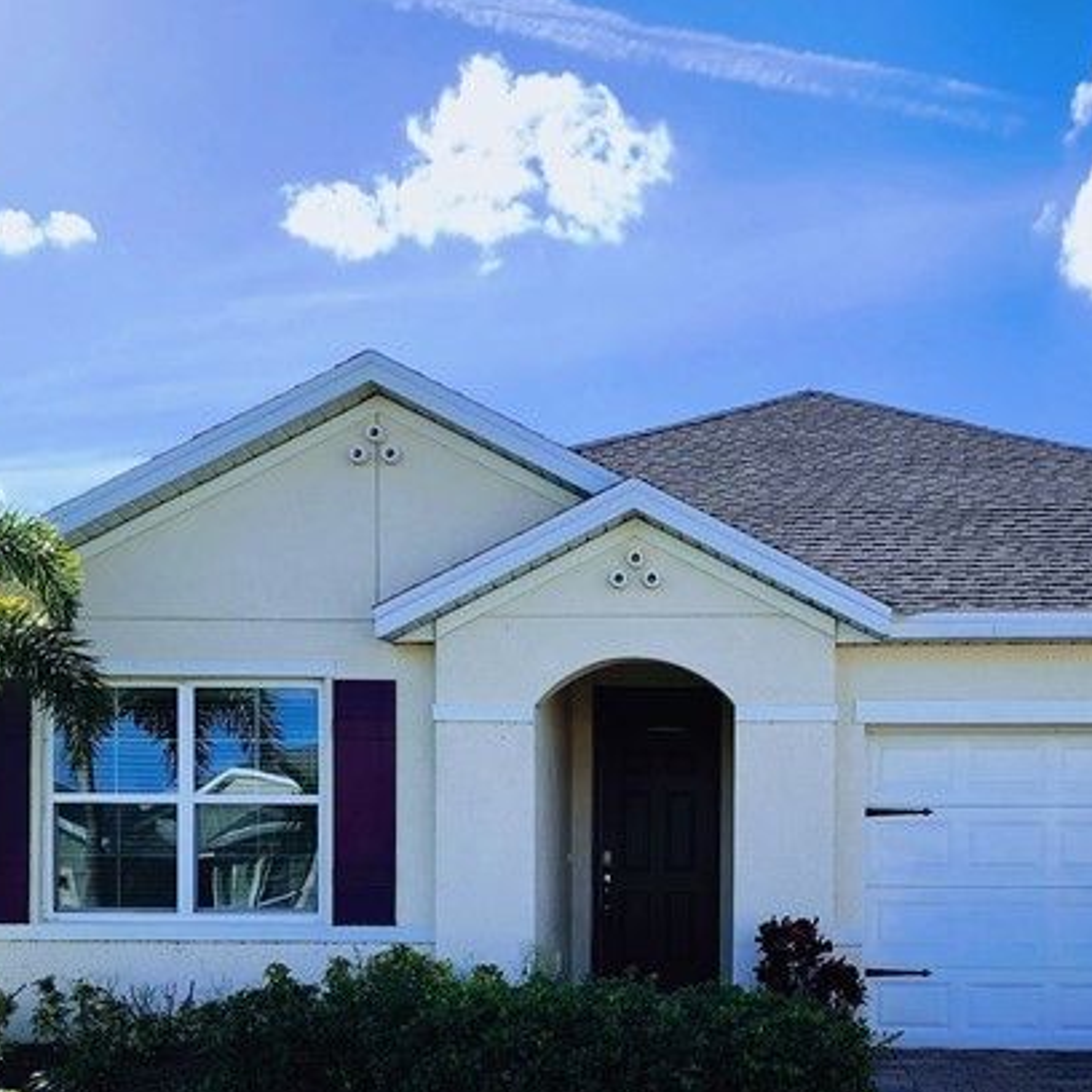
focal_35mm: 51
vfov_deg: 32.1
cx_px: 691
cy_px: 939
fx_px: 1820
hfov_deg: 33.2
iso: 12
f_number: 1.8
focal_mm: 6.4
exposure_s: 1/1199
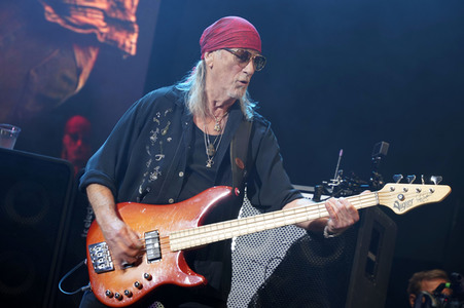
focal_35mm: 103
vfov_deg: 13.3
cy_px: 154
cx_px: 232
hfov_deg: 19.8
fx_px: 1327
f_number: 5
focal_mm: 103
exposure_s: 1/40
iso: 640
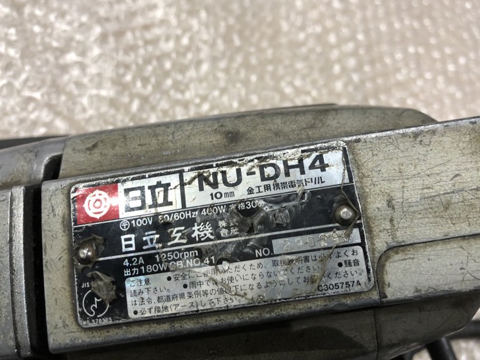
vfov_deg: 46.8
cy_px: 170
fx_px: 416
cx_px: 242
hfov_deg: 60.0
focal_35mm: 30
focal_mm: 4
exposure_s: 1/15
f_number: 1.8
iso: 40
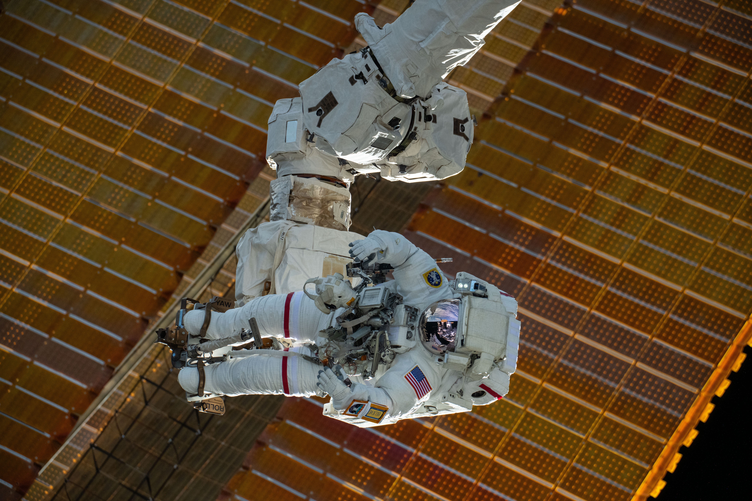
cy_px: 250
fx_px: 3551
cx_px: 376
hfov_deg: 12.1
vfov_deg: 8.1
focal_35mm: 170
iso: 1600
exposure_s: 1/6400
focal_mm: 170
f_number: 7.1
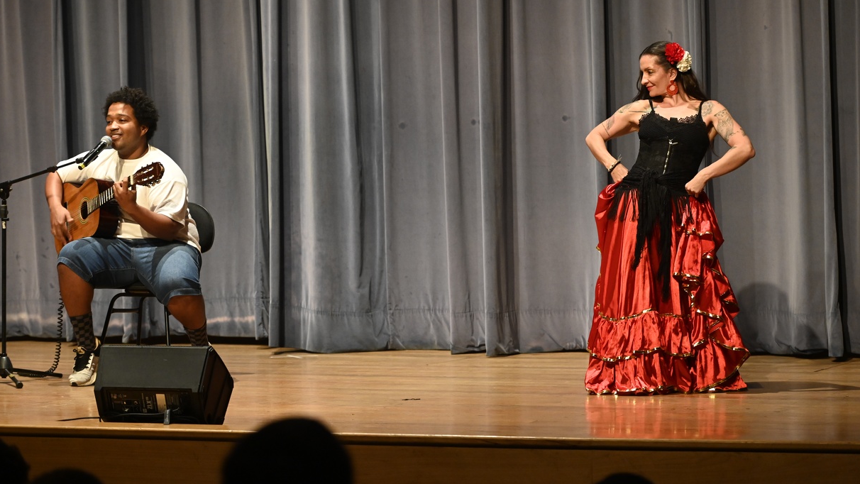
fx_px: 2531
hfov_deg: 19.3
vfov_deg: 10.9
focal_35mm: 111
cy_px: 216
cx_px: 426
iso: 5000
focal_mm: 105
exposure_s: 1/160
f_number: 4
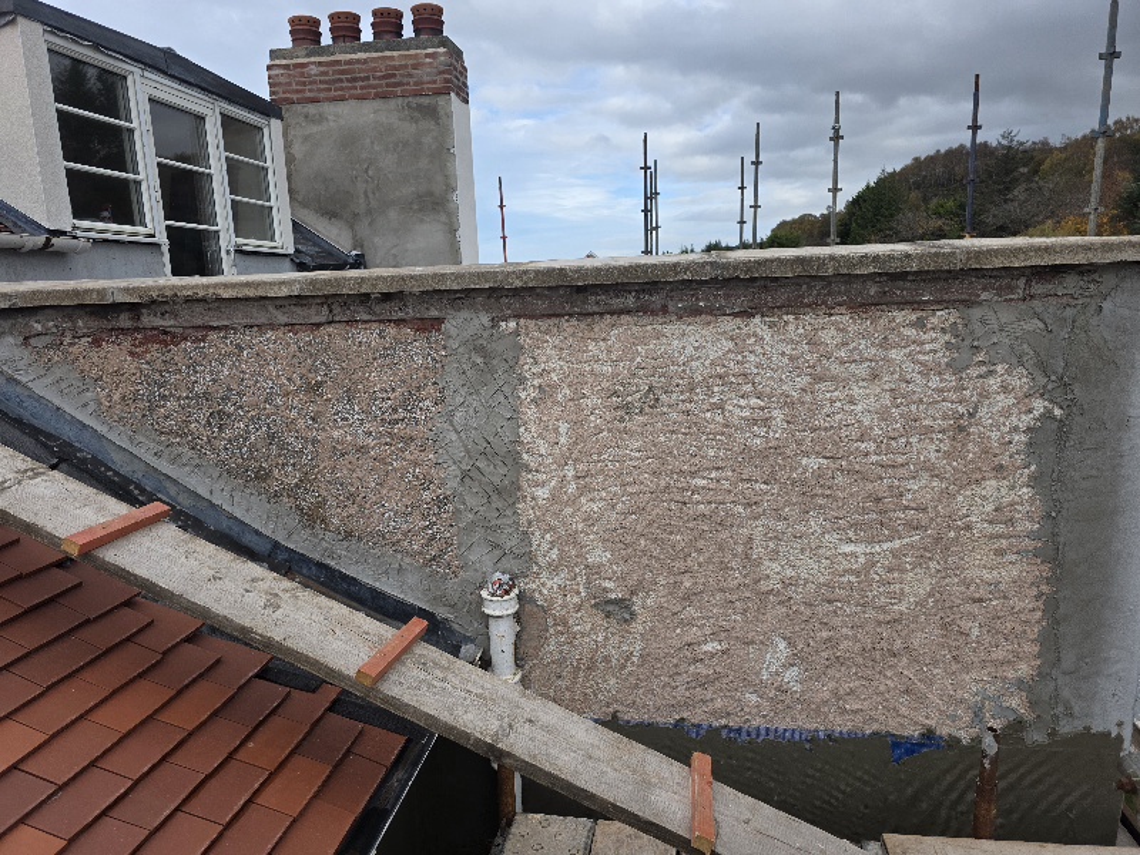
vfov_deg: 58.9
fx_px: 757
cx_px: 570
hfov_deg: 73.9
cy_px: 428
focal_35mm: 23
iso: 80
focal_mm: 6.3
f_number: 1.7
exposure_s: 1/3333
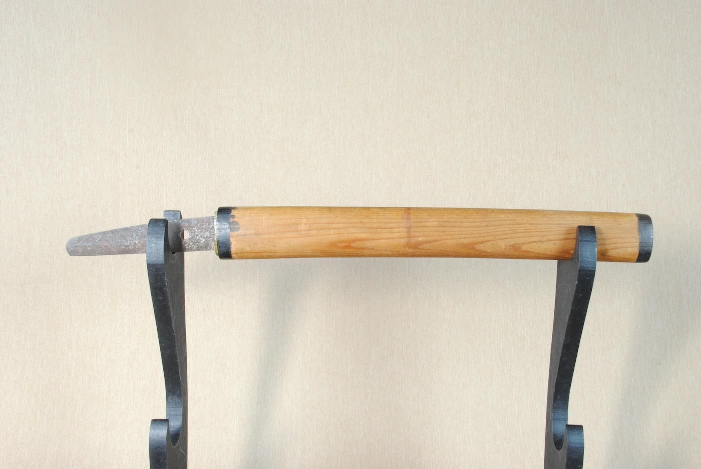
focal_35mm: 42
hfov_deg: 46.4
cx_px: 350
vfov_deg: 32.0
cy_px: 234
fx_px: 819
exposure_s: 1/2
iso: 400
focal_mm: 28
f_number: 11
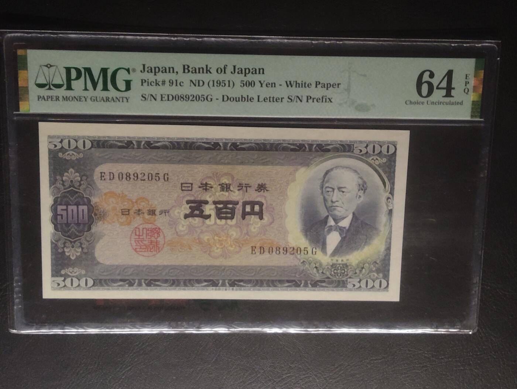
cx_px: 258
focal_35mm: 50
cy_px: 194
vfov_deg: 29.2
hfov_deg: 38.1
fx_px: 748
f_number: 2.2
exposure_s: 1/50
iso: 500
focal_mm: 3.42
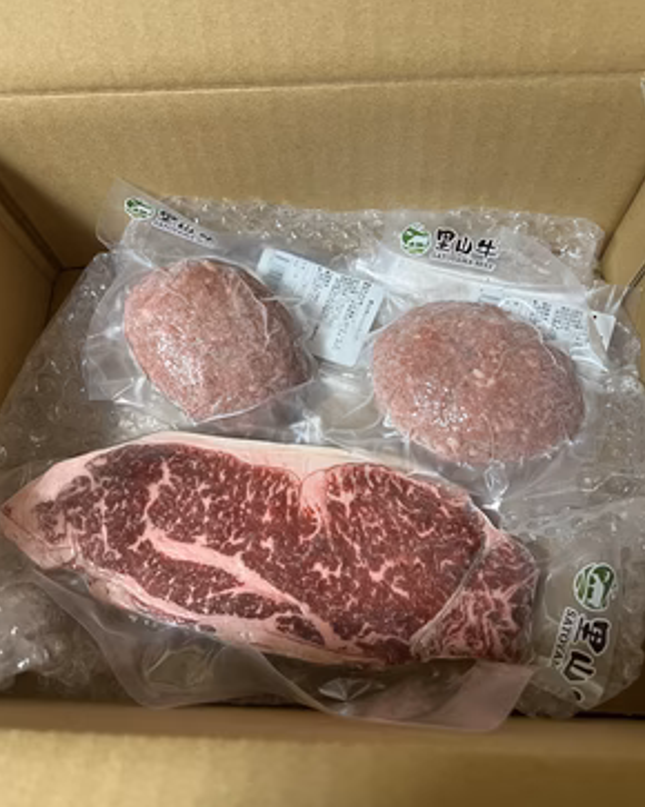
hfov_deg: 51.5
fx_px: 669
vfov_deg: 62.2
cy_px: 409
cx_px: 316
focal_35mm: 28
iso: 160
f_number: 1.5
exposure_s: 1/60
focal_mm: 5.7
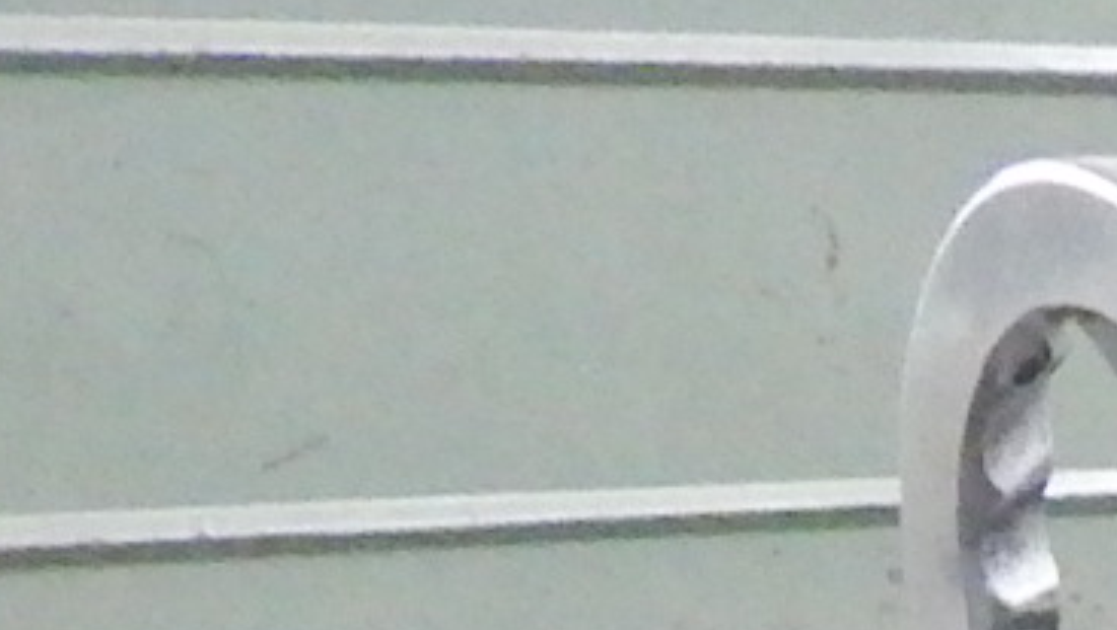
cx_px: 3074
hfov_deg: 10.7
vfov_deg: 6.4
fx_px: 4594
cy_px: 2511
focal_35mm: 155
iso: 1600
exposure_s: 1/50
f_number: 3
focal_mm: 4
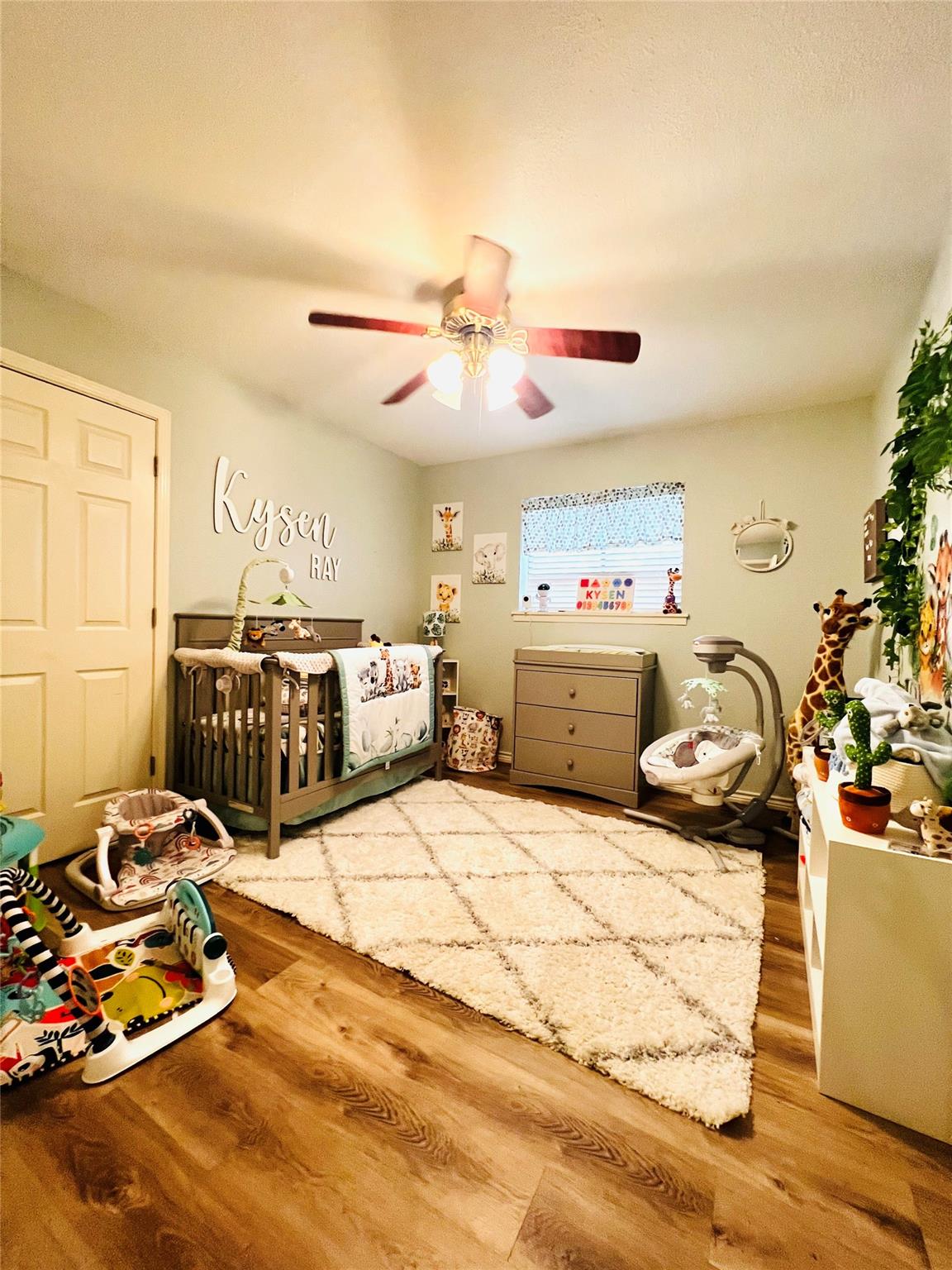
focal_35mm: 13
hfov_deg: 89.9
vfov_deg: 106.2
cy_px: 635
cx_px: 476
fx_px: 477
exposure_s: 1/60
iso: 200
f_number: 1.8
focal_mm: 1.57
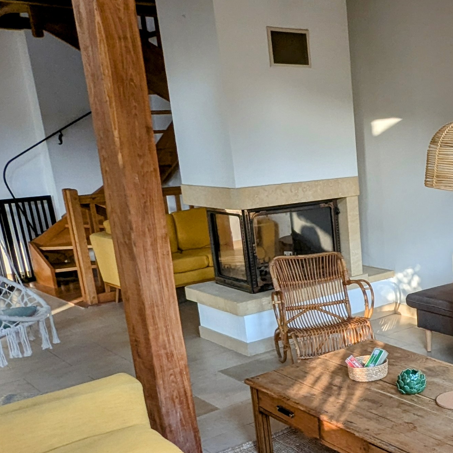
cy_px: 325
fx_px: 637
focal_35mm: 43
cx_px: 442
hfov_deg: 35.7
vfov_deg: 38.4
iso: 54
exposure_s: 1/136
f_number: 2.2
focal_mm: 2.35
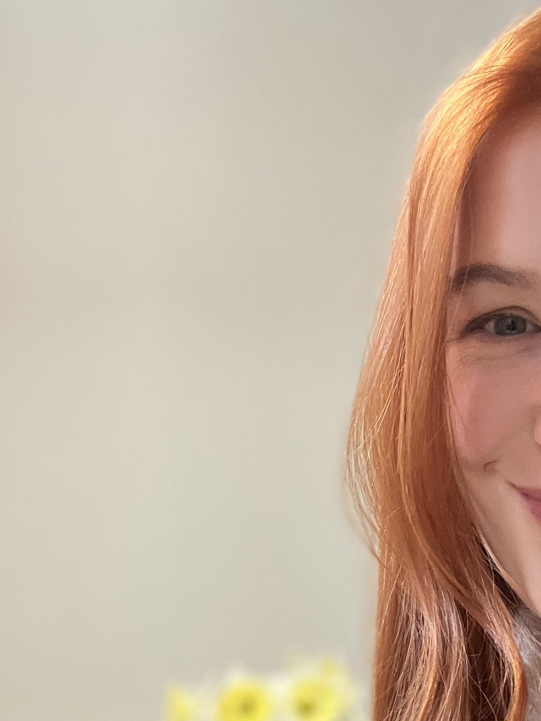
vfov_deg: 33.7
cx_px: 321
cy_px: 646
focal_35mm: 54
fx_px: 1125
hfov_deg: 27.0
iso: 200
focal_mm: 2.71
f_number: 2.2
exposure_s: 1/50
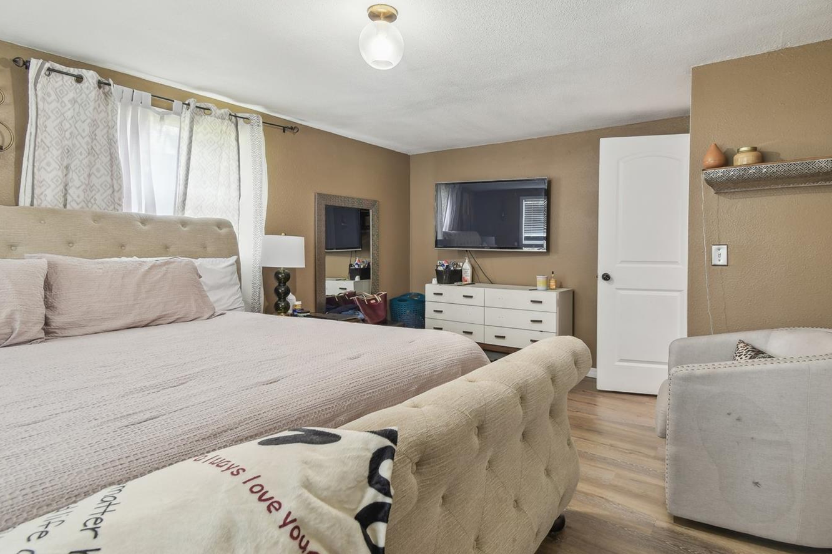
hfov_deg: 89.7
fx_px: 416
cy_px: 268
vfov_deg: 67.3
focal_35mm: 18
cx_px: 457
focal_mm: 10
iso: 100
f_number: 7.1
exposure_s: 1
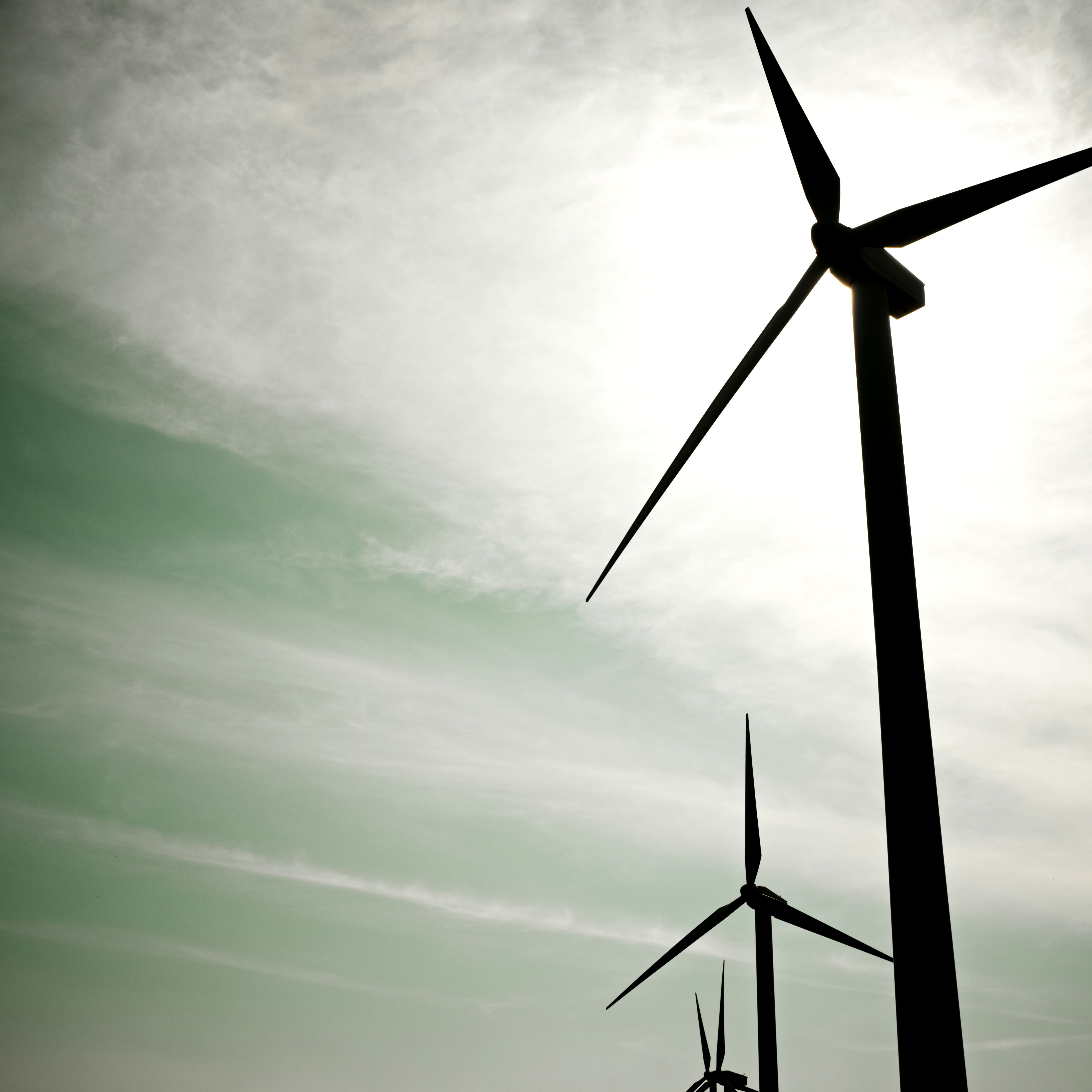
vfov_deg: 37.6
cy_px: 549
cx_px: 524
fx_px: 1606
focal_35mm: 45
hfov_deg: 37.5
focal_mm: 35
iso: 100
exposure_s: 1/500
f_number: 8
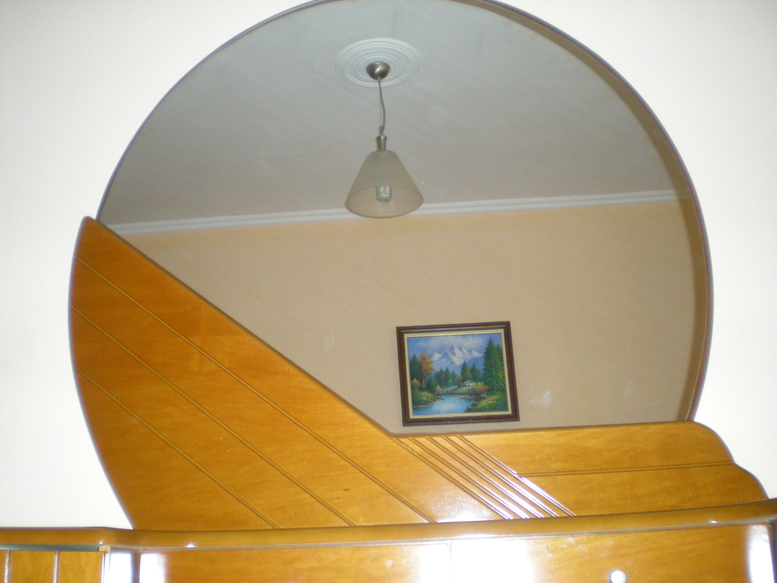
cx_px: 388
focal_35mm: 38
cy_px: 292
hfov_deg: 49.0
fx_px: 853
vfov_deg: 37.7
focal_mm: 6.3
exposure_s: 1/60
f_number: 3.1
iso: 221
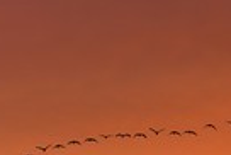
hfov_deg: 3.3
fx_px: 3963
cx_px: 226
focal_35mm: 617
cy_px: 208
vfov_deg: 2.2
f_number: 8
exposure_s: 1/500
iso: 800
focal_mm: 200
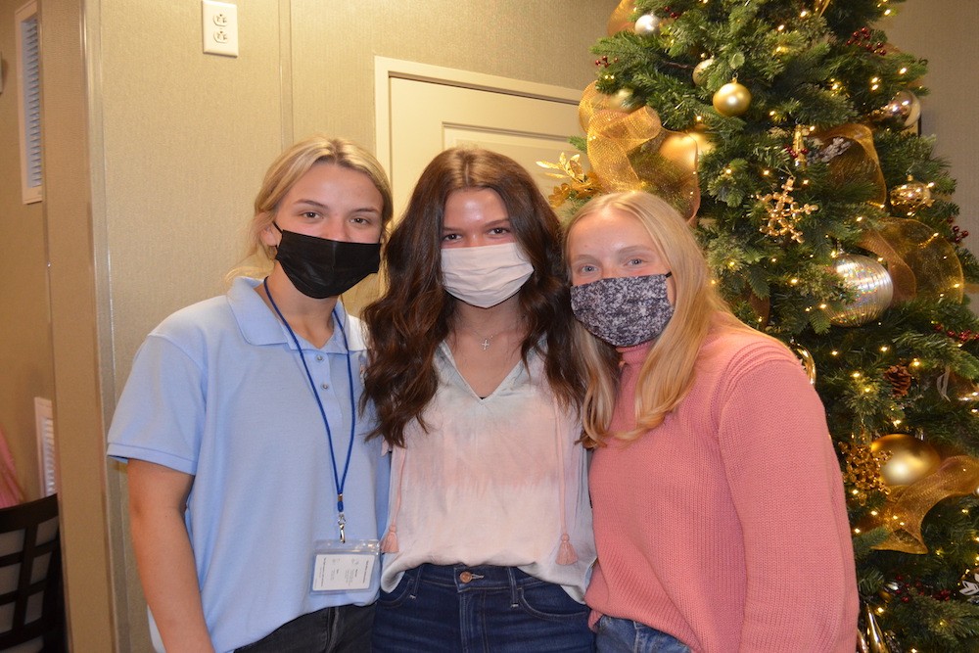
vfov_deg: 47.9
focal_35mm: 27
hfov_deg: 67.4
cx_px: 490
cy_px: 326
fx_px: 734
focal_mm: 18
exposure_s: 1/60
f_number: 3.5
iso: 1000
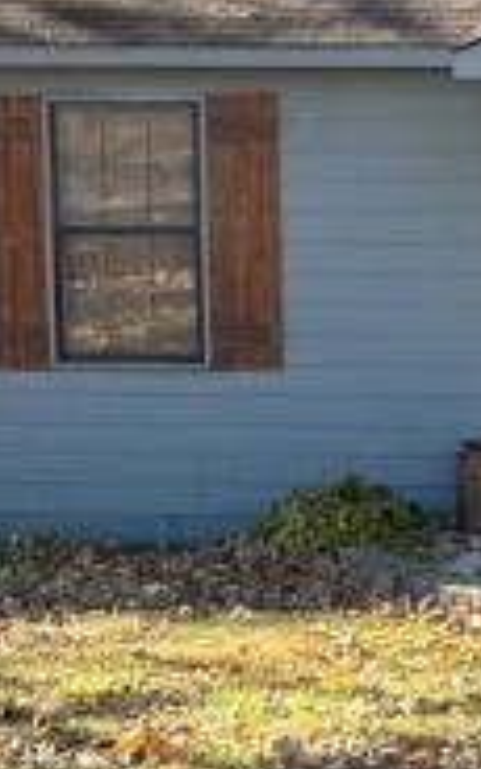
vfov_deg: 15.7
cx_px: 523
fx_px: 2790
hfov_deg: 9.8
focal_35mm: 133
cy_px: 322
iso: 80
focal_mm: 6.86
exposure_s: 1/462
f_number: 1.78
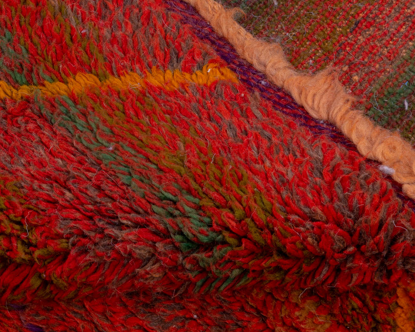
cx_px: 49
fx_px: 1769
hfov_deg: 13.3
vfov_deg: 10.7
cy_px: 99
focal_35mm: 144
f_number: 16
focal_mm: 58
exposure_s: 1/160
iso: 160
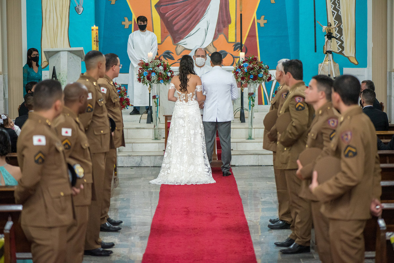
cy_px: 132
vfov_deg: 13.1
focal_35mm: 105
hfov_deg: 19.4
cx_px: 197
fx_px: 1150
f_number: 2.8
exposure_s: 1/160
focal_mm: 105
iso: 1600
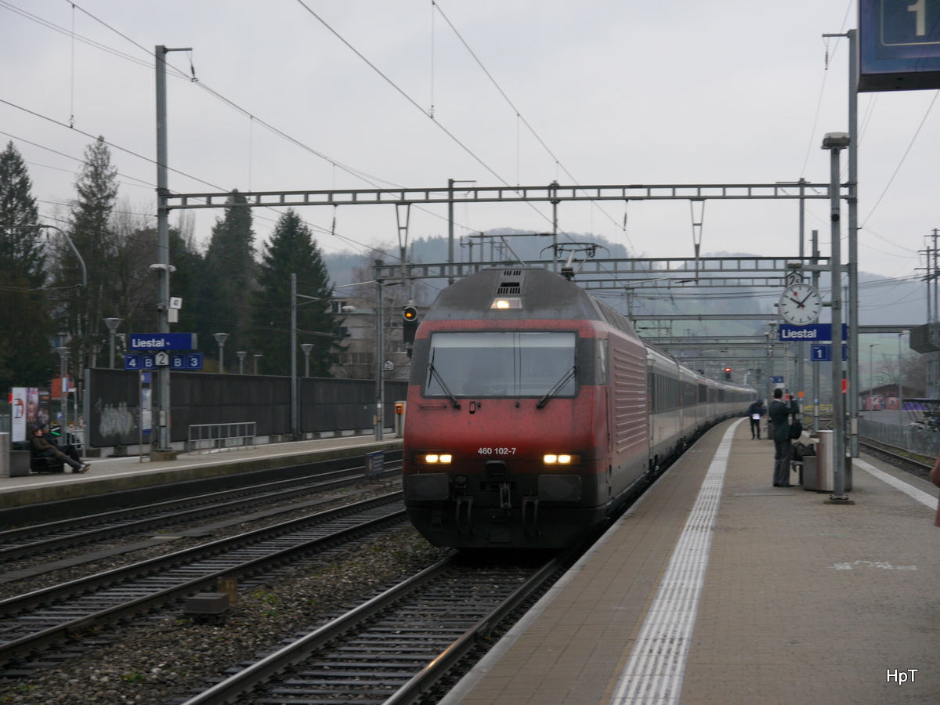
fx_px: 2281
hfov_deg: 23.3
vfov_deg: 17.6
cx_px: 470
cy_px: 352
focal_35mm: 84
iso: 200
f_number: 5.6
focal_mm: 42
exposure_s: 1/80
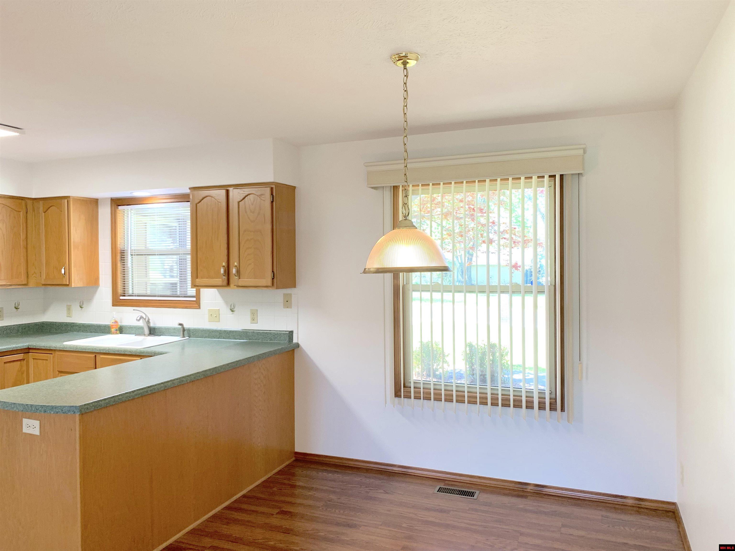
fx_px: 552
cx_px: 368
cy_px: 276
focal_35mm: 26
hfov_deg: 67.3
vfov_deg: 53.1
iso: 50
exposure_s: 1/60
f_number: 1.8
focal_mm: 4.25
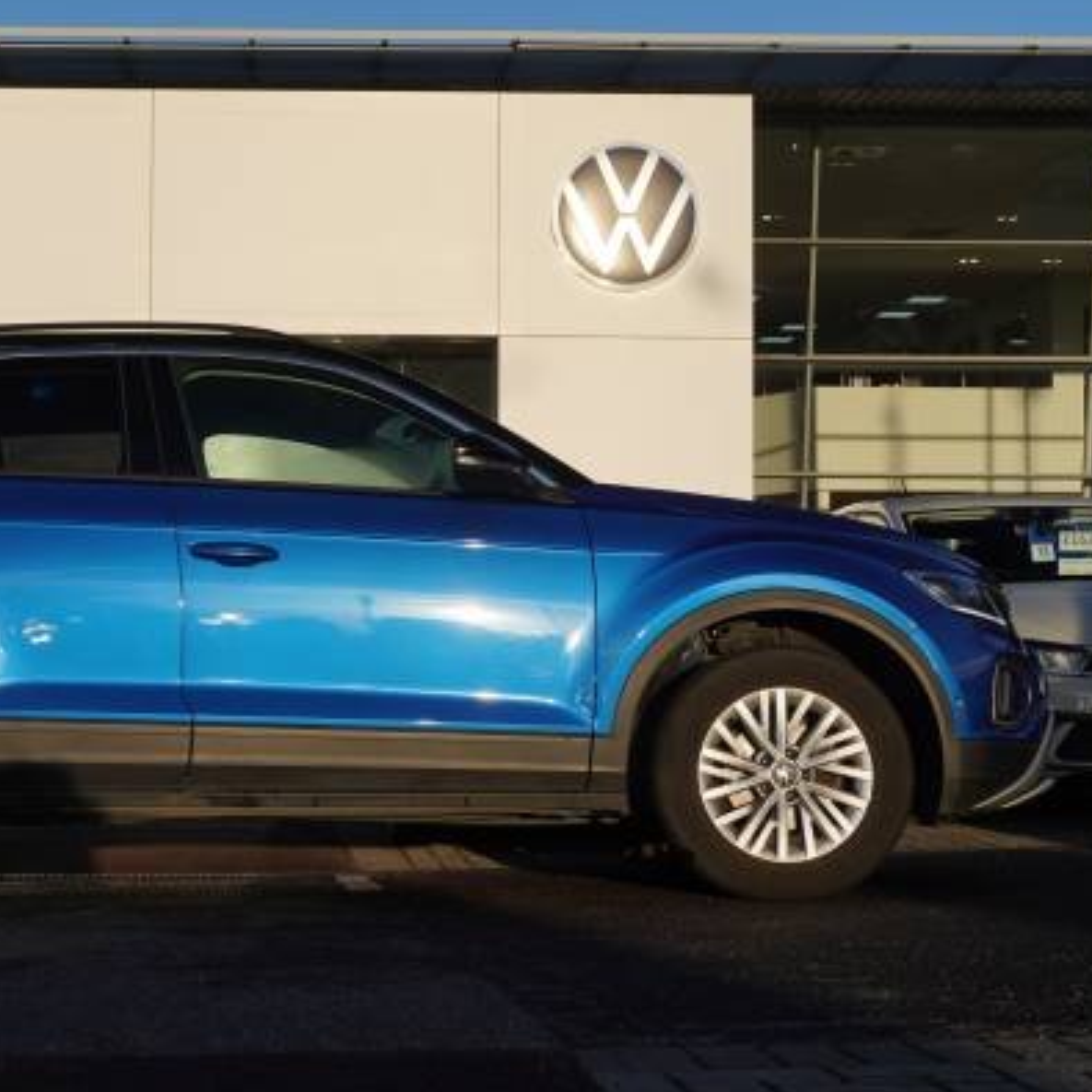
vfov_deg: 26.1
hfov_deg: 25.8
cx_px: 288
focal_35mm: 66
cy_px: 511
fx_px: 2356
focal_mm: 32
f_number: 6.3
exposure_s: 1/250
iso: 100
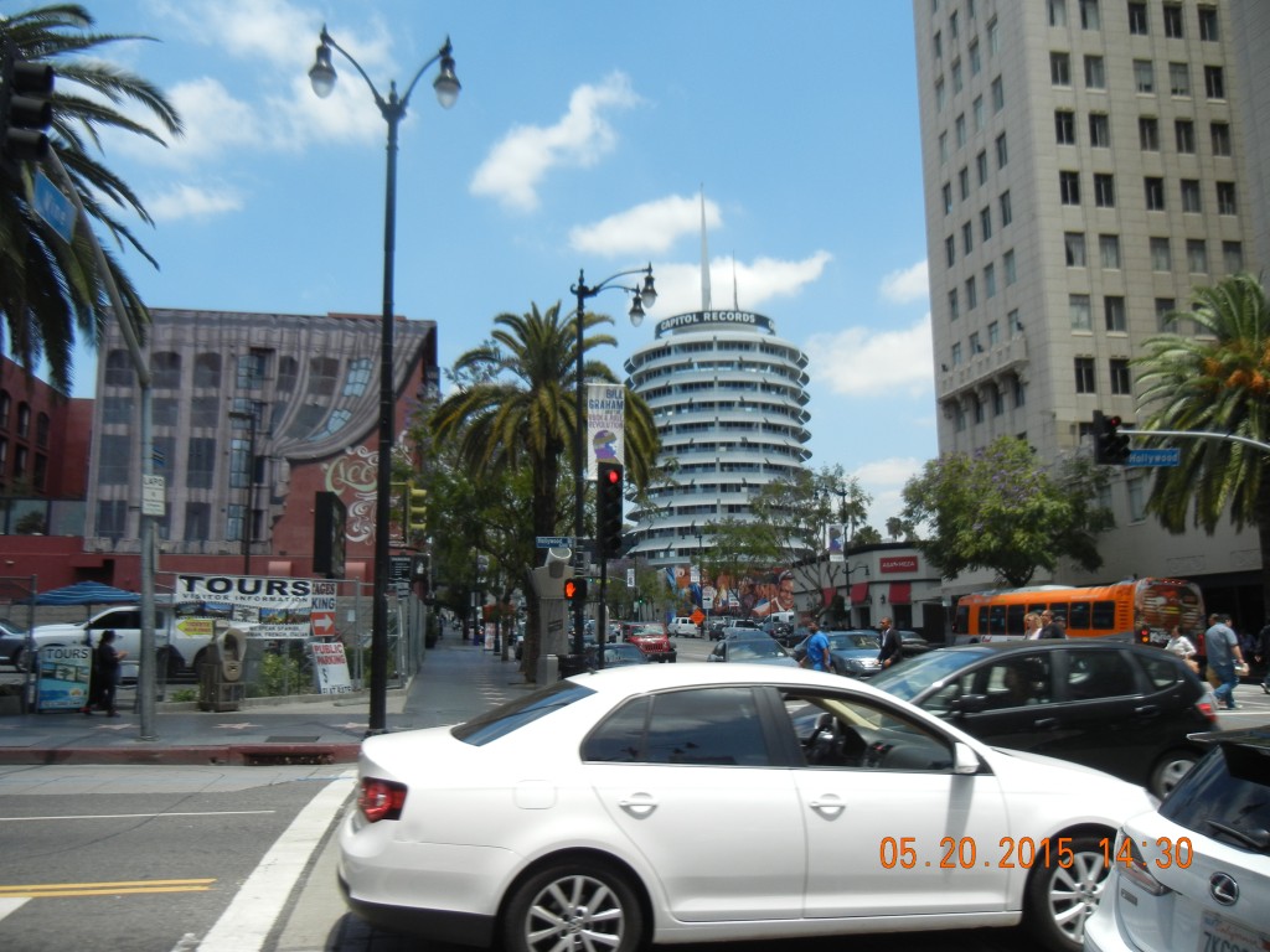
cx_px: 635
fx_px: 1101
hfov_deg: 60.0
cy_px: 476
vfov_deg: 46.8
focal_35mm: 30
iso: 160
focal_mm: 5.4
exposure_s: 1/325
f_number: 7
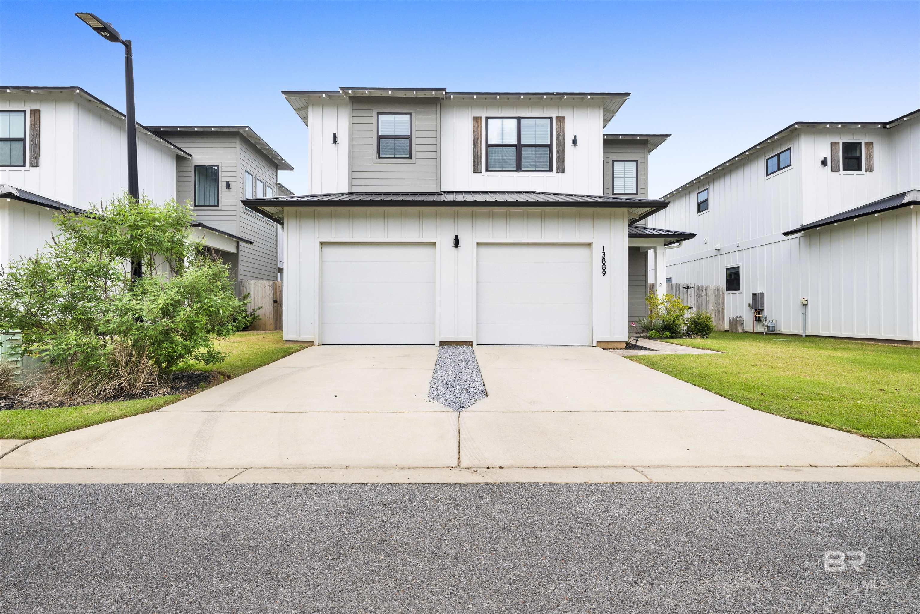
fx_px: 473
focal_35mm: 18
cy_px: 307
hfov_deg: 88.4
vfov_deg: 65.9
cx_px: 460
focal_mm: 18.5
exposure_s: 1/250
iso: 400
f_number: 13
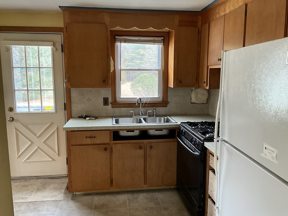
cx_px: 144
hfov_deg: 61.7
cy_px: 108
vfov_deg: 48.2
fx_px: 241
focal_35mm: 29
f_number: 1.8
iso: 200
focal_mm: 3
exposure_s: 1/60
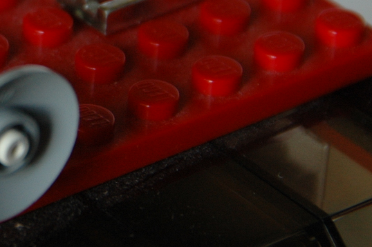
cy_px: 74
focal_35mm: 839
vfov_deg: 1.6
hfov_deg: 2.5
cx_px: -98
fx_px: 8664
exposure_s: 1/20
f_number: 7.1
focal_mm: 200
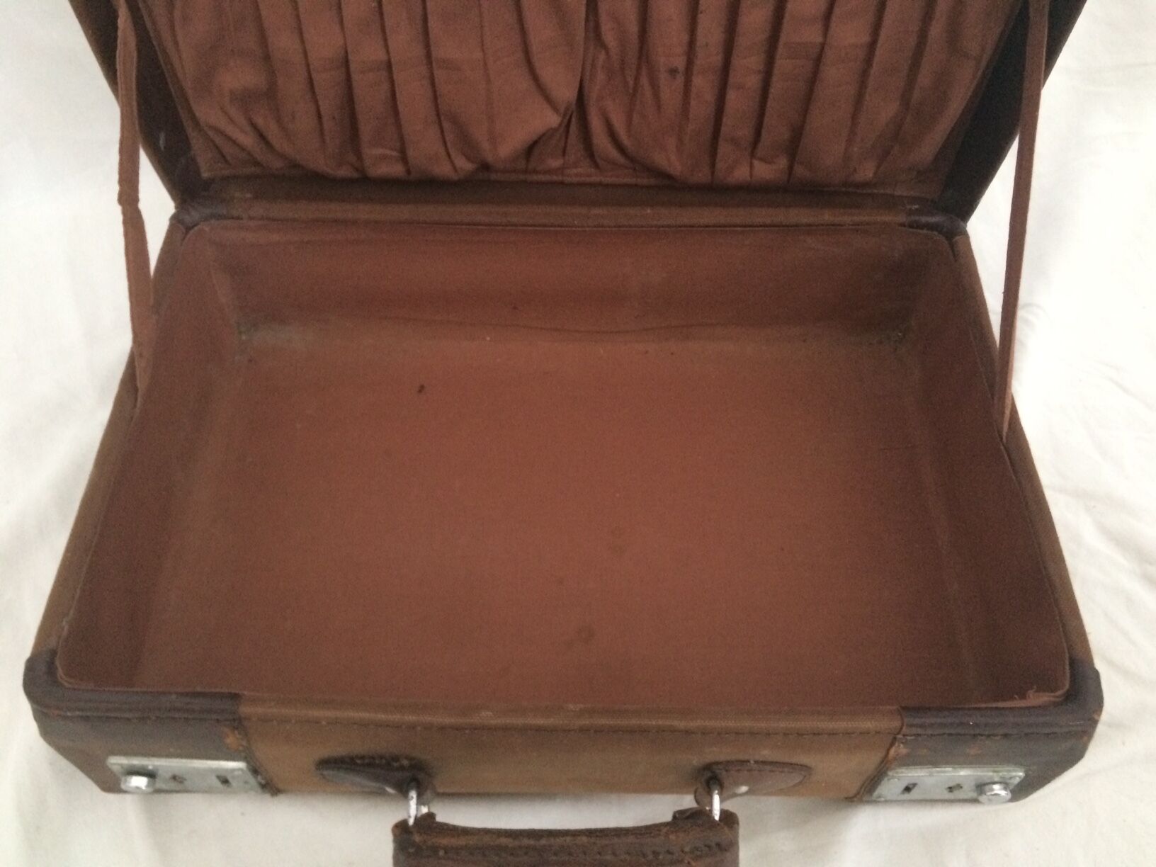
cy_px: 434
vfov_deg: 48.2
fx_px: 968
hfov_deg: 61.7
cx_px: 578
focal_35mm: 29
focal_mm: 4.15
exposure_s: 1/25
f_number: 2.2
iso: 320
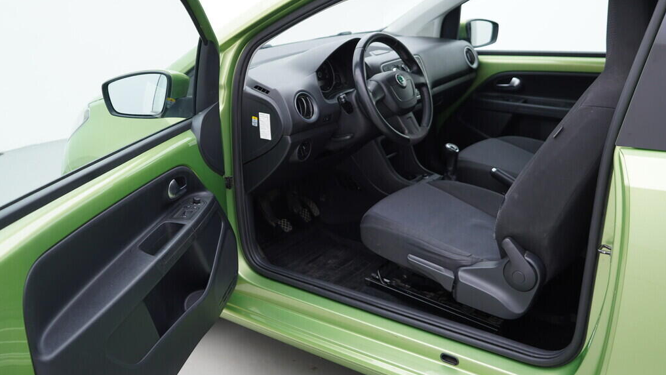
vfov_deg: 31.2
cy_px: 179
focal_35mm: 38
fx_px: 671
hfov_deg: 52.8
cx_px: 334
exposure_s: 1/40
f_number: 2.8
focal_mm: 24
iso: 125
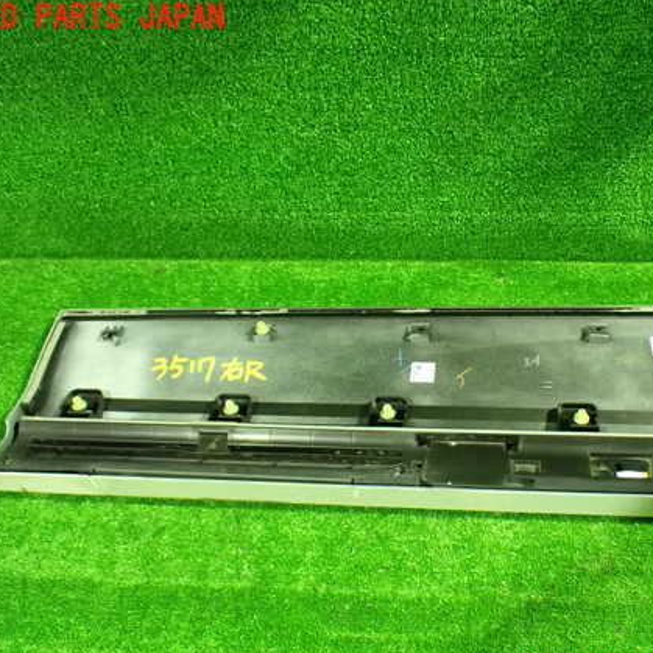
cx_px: 408
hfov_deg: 43.5
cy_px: 349
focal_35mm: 38
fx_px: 811
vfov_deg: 43.8
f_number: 2.3
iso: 1600
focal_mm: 5.4
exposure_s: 1/30
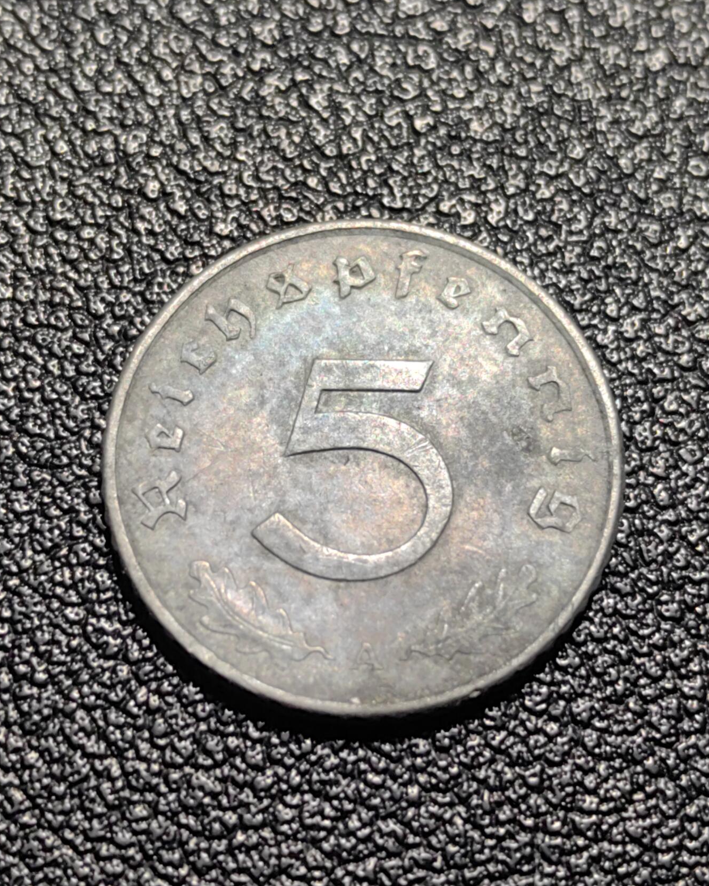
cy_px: 456
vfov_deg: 23.8
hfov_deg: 19.2
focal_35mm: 80
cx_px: 352
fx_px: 2099
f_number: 2
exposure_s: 1/100
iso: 80
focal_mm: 5.75
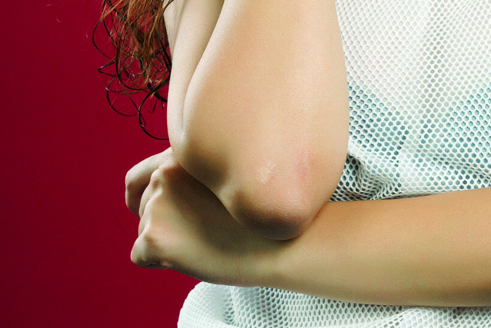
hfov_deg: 7.9
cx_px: 609
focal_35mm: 258
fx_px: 3519
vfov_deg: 5.3
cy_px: -90
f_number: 8
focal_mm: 82
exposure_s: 1/125
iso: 160
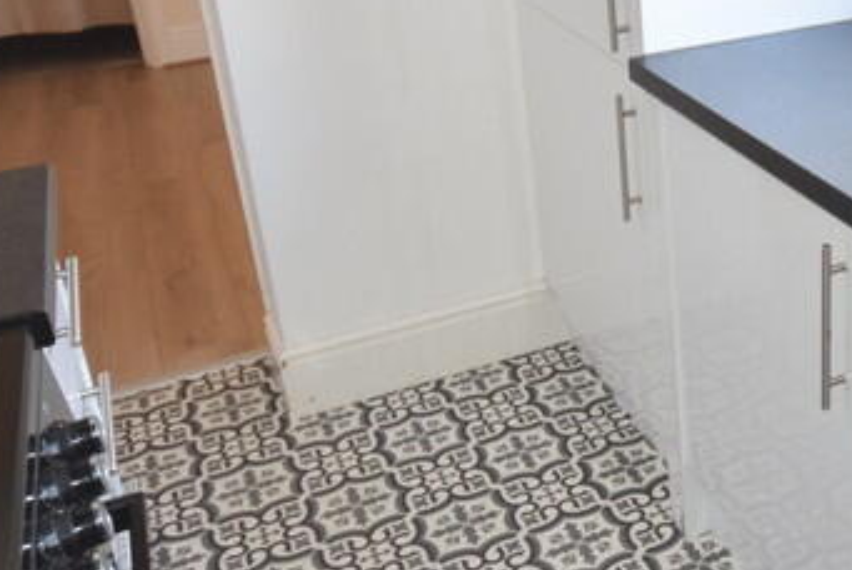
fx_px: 1172
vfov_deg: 27.0
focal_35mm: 50
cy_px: 164
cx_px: 802
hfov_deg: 36.8
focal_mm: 11
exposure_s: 1/125
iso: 800
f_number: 5.6
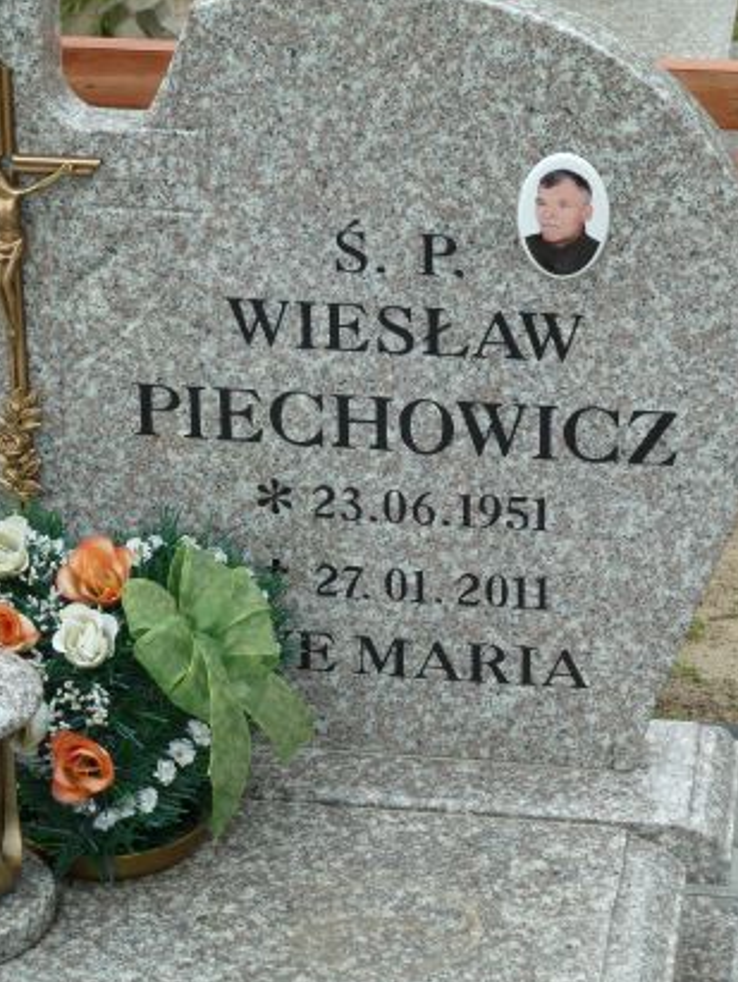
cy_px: 473
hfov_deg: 14.1
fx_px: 2980
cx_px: 375
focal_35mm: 105
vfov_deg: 18.7
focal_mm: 14.7
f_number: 4.3
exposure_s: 1/125
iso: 80
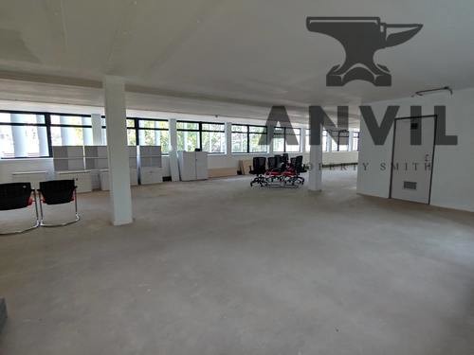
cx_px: 237
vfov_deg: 78.1
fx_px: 219
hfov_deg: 94.5
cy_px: 178
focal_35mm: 16
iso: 400
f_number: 1.9
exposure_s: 1/20
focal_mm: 2.18
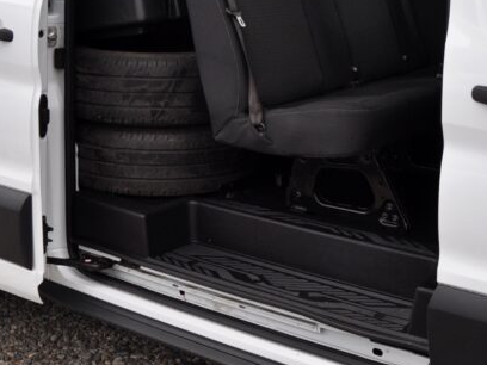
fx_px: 914
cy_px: -27
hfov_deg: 29.6
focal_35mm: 65
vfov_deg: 21.5
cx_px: 320
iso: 500
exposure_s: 1/250
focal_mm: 18
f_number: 8
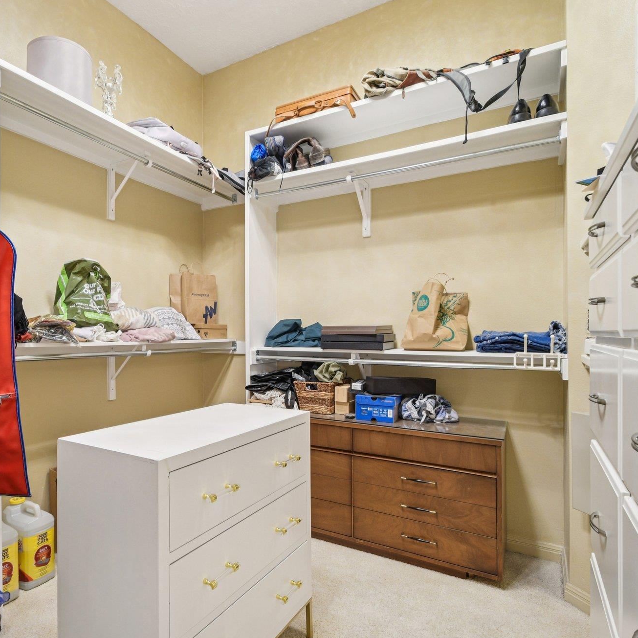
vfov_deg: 74.8
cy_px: 317
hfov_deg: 73.7
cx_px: 245
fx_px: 417
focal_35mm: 20
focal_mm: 10
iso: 400
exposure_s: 1/3.33
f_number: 8
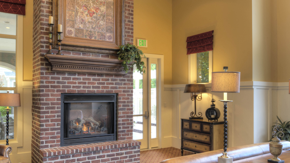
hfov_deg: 59.3
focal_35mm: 33
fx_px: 254
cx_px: 129
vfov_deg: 35.6
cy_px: 91
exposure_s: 1/2
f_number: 8
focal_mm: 24
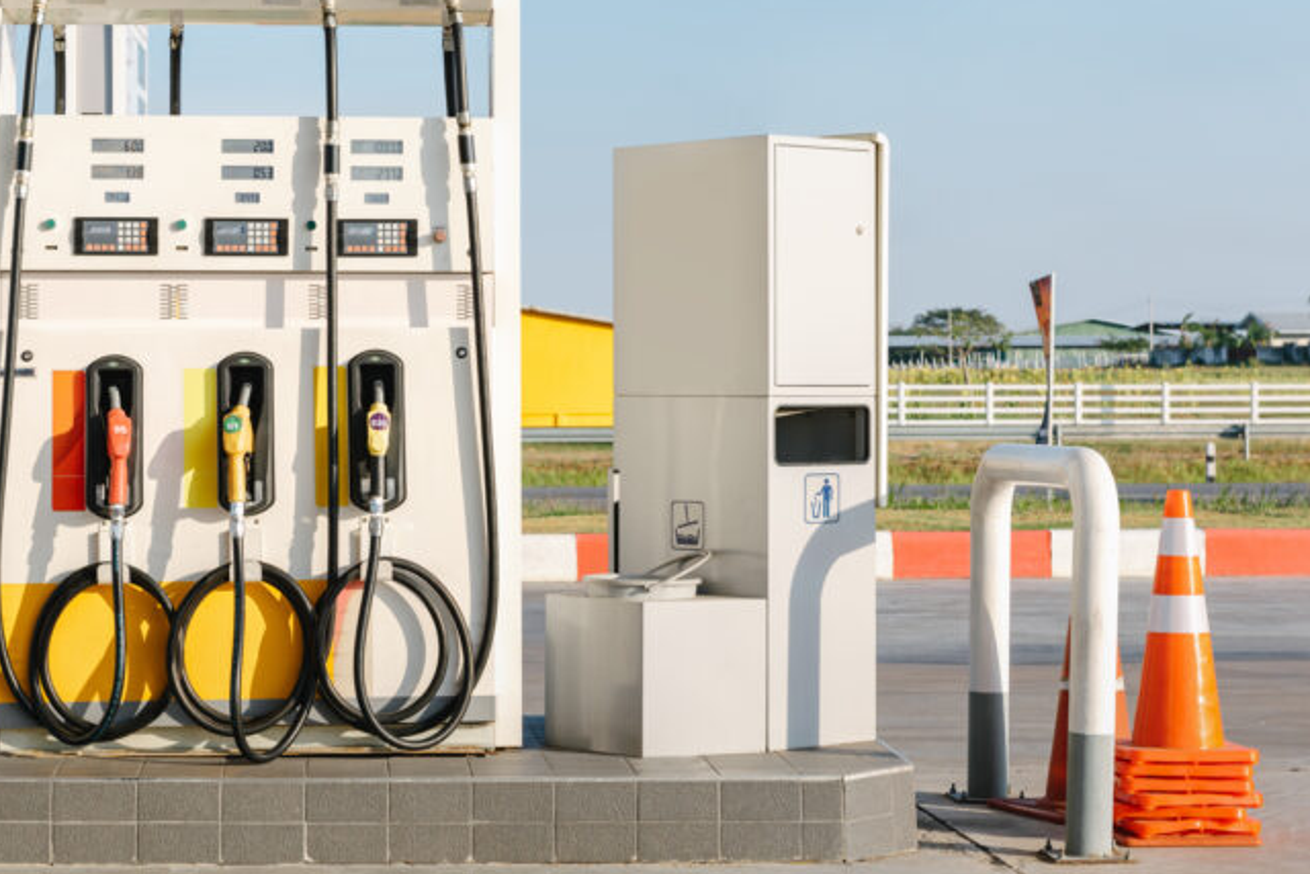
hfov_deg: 25.0
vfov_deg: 16.9
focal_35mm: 81
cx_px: 598
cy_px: 383
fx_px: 2948
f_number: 8
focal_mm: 70
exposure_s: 1/400
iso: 100
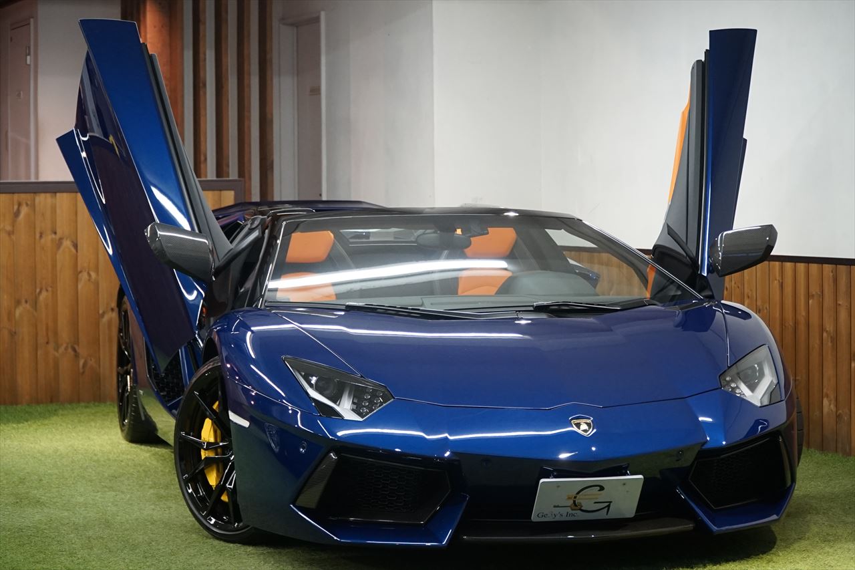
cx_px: 428
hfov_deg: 24.8
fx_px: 1947
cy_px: 285
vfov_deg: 16.6
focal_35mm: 82
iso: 1250
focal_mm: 55
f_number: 4
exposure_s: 1/100
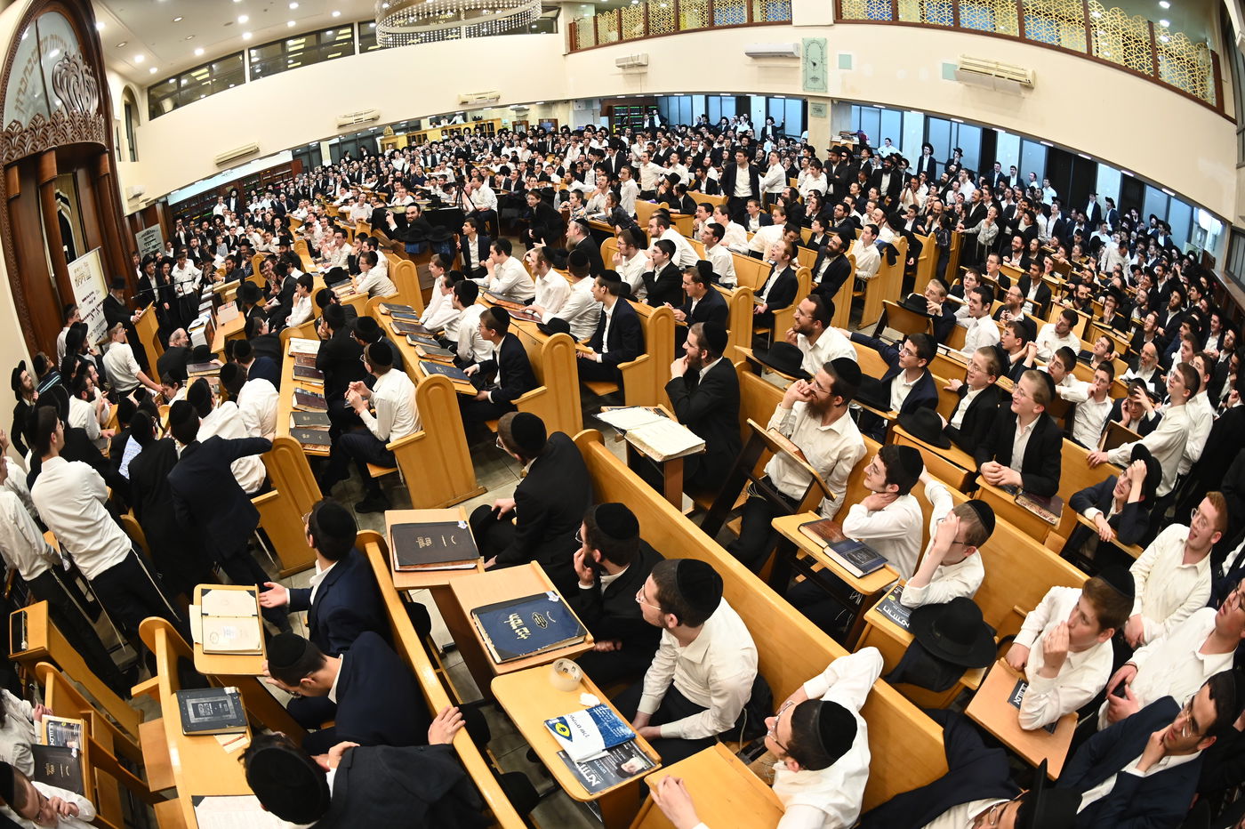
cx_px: 622
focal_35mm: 16
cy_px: 414
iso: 1600
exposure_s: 1/125
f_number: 5
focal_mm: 16
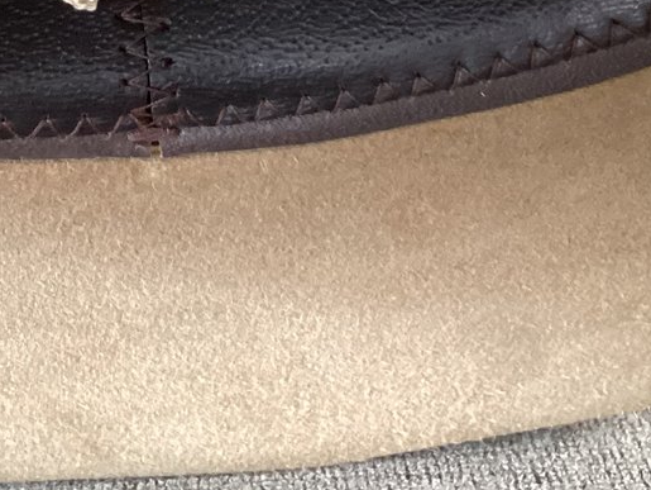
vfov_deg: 15.7
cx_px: 204
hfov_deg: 21.4
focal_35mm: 91
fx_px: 1713
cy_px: -85
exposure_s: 1/33
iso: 320
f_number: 2.4
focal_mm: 3.3
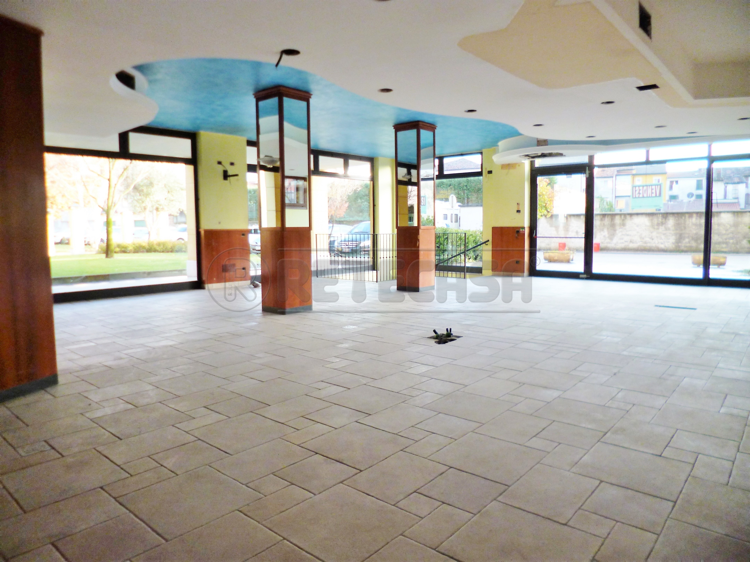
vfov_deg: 56.8
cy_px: 281
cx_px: 375
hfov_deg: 71.6
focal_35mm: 24
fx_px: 520
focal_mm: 4.3
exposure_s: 1/60
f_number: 2.5
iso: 160
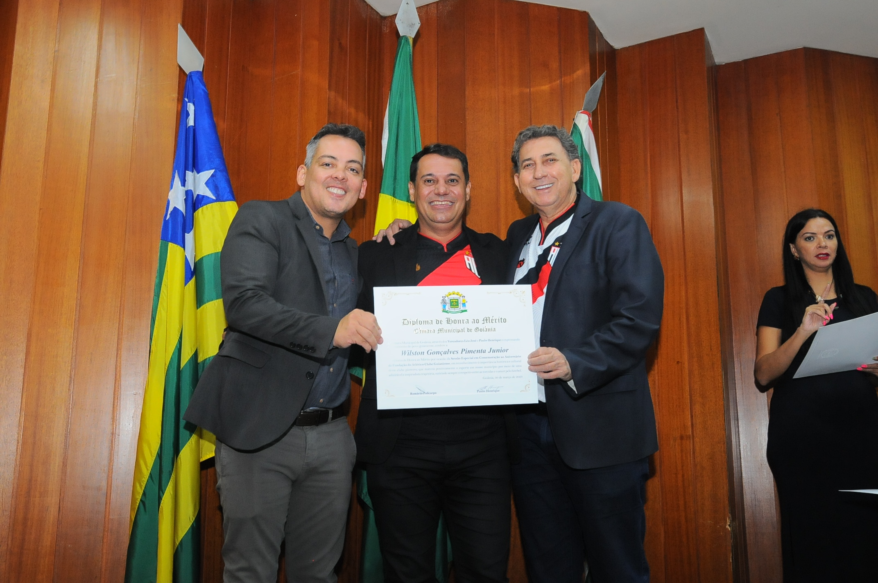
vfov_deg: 36.8
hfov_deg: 53.2
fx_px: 877
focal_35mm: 36
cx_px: 439
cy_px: 292
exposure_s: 1/60
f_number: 5.6
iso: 1250
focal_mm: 24
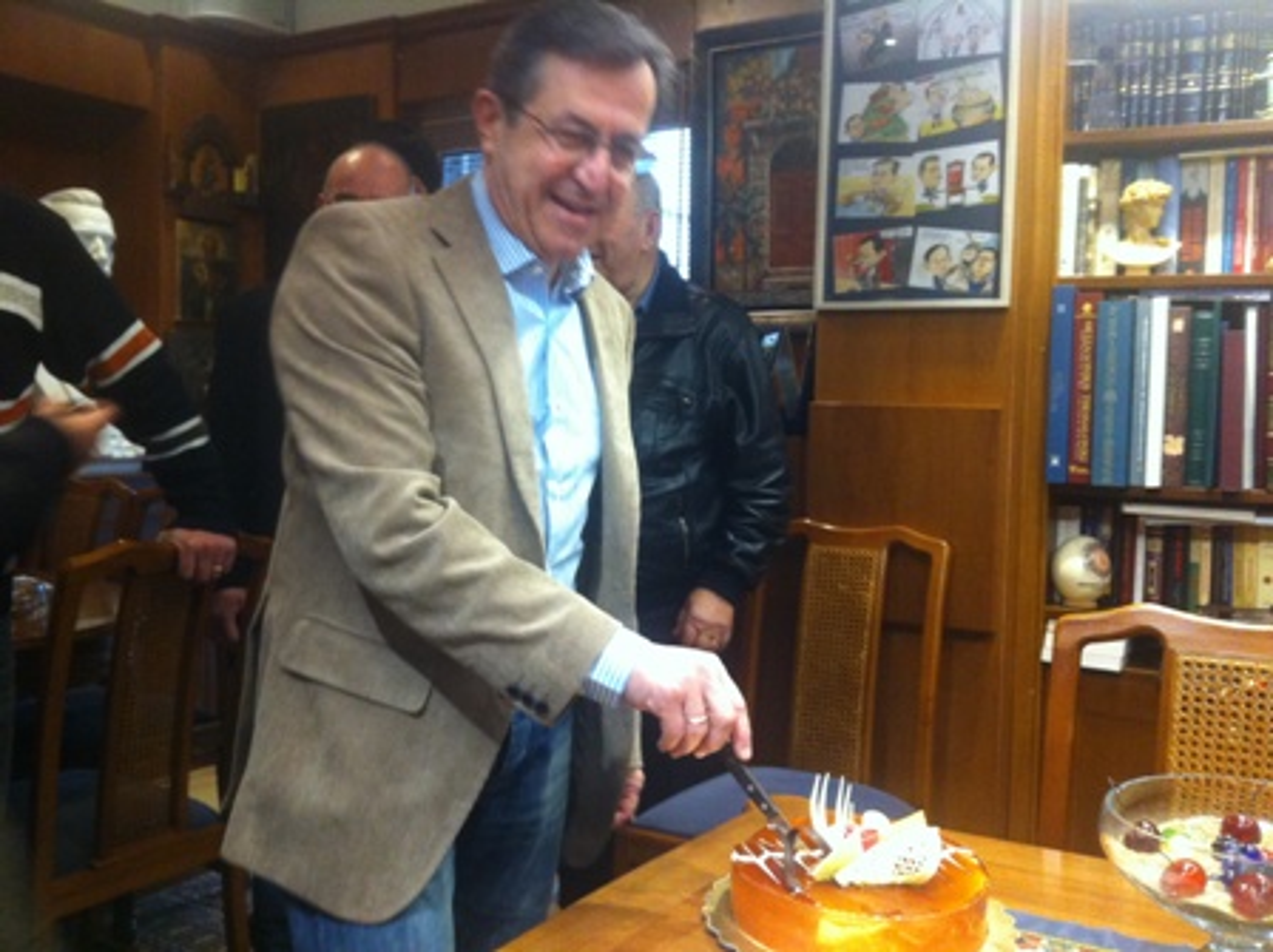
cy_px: 476
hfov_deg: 52.7
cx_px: 636
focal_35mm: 35
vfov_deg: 40.6
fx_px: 1286
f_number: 2.8
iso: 250
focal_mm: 3.85
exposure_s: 1/17
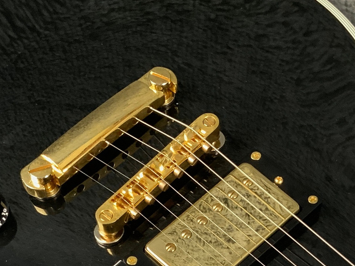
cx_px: 239
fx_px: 985
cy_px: 321
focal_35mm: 96
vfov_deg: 14.9
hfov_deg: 20.4
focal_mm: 3
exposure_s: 1/50
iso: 250
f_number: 1.8
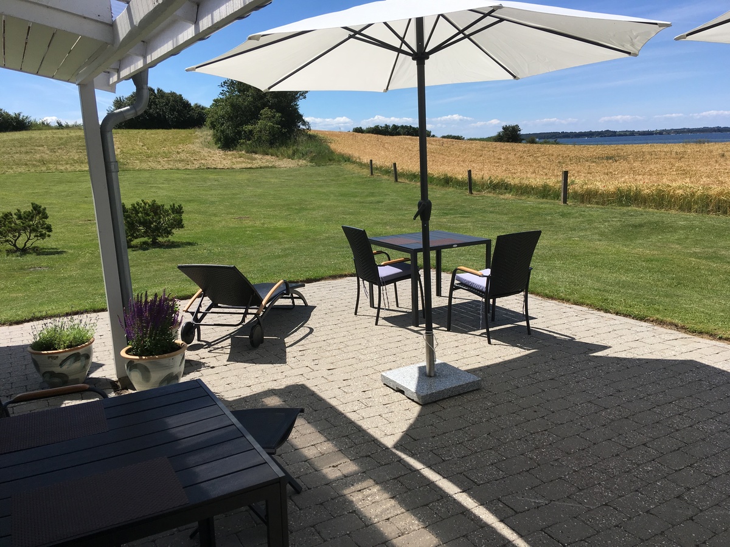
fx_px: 612
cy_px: 274
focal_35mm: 29
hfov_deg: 61.7
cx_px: 365
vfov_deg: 48.2
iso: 25
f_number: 2.2
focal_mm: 4.15
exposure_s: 1/1972
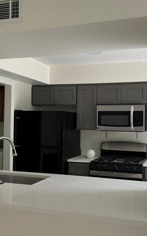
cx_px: 90
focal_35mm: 40
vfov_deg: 49.3
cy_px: 117
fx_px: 256
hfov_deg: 31.9
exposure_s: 1/119
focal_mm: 5.7
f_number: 1.5
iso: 125
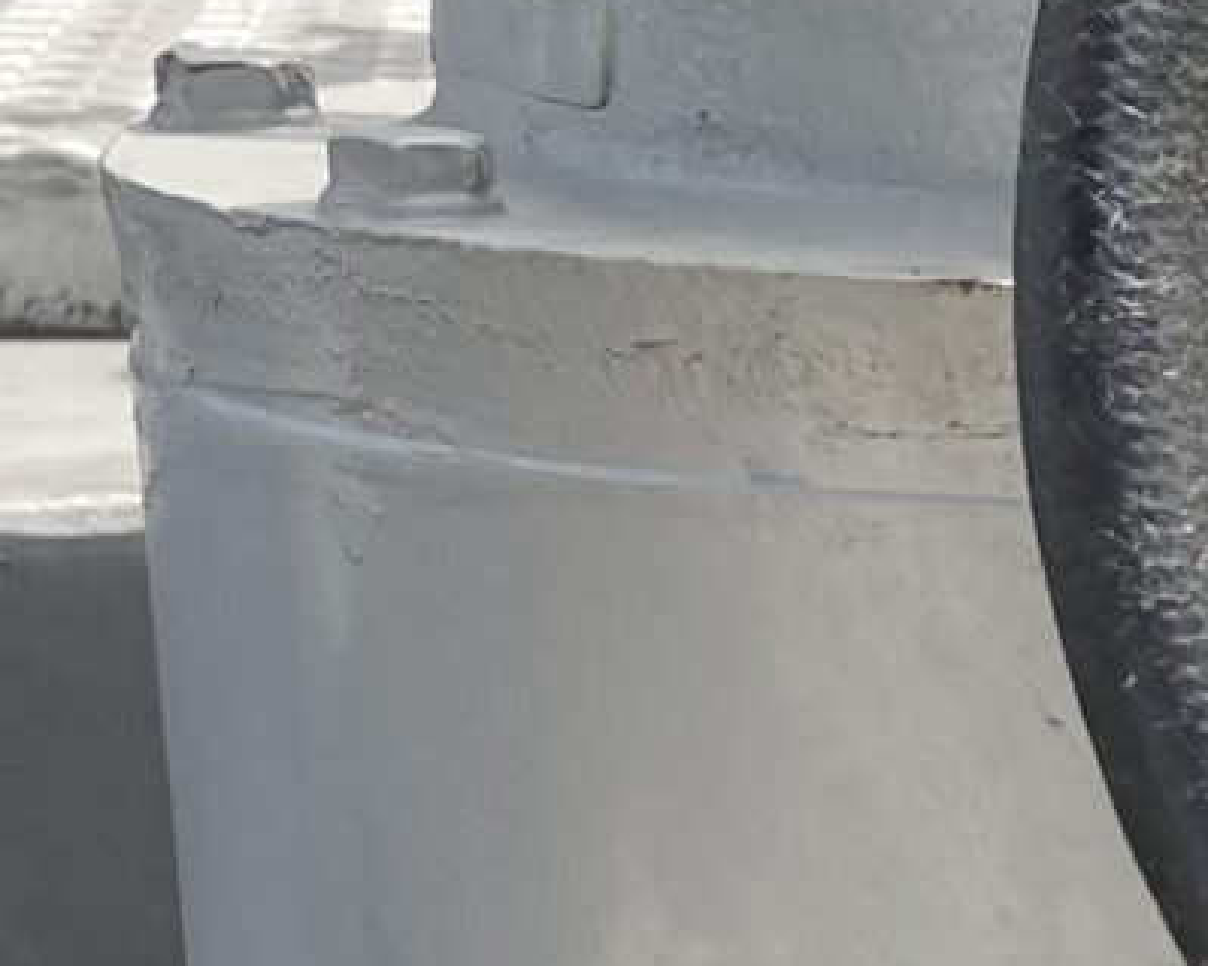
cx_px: 2737
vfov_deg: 9.2
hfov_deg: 10.5
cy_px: 1511
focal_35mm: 163
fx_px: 5826
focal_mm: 5.1
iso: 32
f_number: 1.6
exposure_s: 1/945
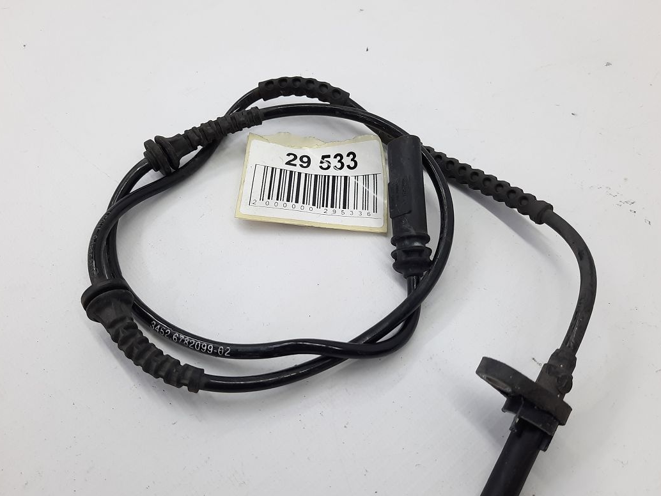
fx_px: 554
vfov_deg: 48.2
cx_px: 336
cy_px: 257
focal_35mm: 29
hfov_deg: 61.6
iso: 40
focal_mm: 4.6
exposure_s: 1/50
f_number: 2
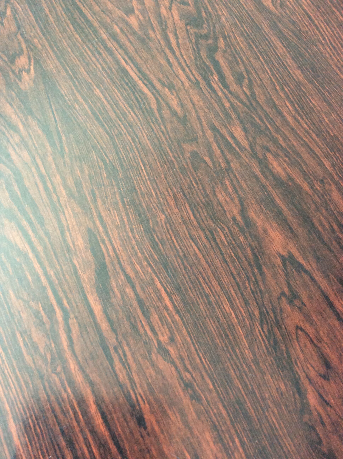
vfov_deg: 56.9
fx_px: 424
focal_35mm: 32
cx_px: 172
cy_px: 230
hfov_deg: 44.1
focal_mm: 3.3
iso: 100
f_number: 2.4
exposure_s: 1/25
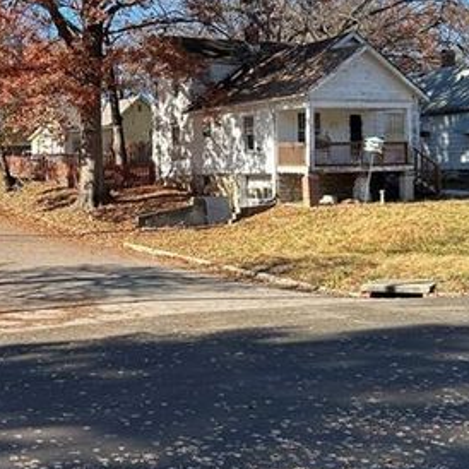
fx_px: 858
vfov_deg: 30.3
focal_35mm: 56
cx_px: 149
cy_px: 157
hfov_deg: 30.3
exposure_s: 1/1361
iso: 50
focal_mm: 5.7
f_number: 1.5
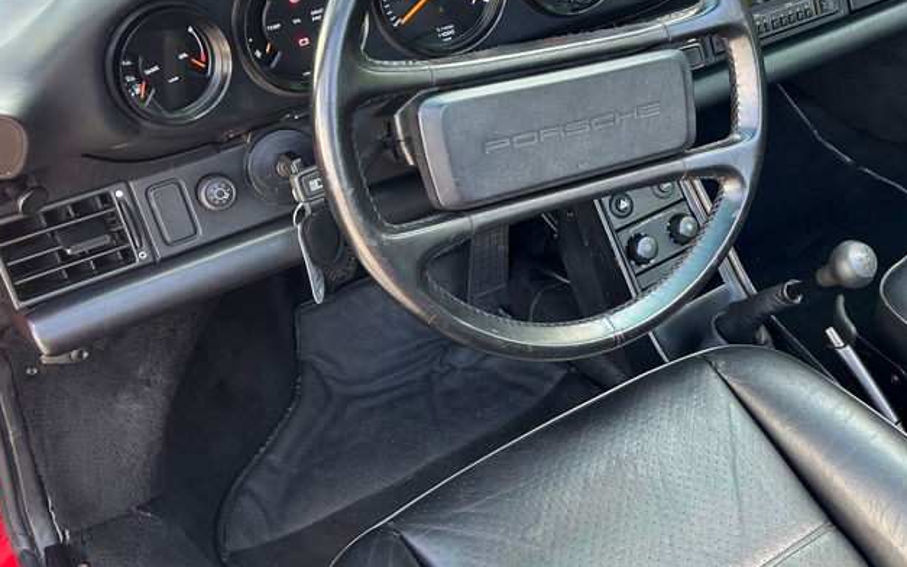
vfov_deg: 28.5
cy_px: 200
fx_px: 1112
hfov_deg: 42.9
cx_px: 683
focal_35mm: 45
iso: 50
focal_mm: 5.7
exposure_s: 1/121
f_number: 1.5
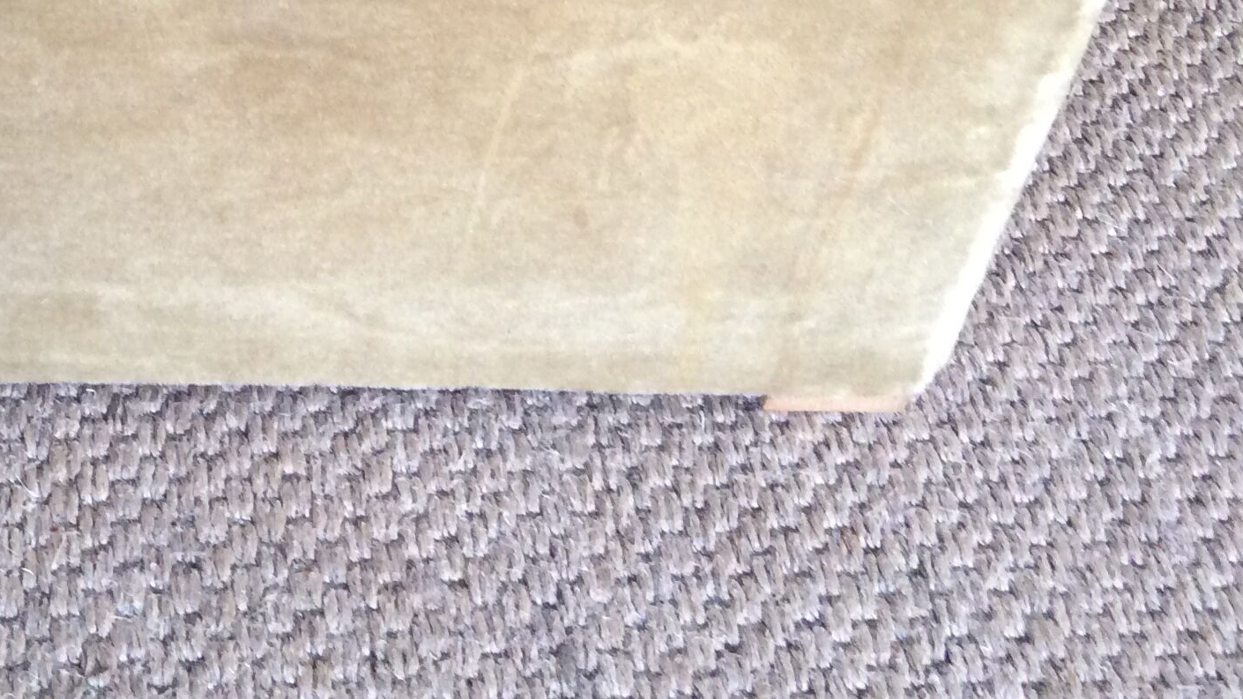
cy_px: -50
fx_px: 2109
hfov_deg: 32.1
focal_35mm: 64
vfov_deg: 18.2
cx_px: 279
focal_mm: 3.3
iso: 160
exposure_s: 1/25
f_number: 2.4
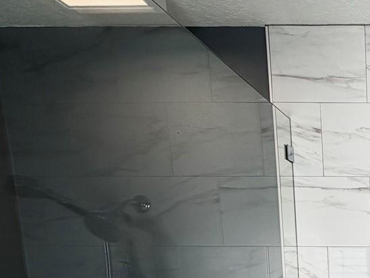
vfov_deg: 29.7
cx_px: 466
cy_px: 340
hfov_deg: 34.4
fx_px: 438
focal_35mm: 41
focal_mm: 2.22
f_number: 2.2
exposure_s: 1/157
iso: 40
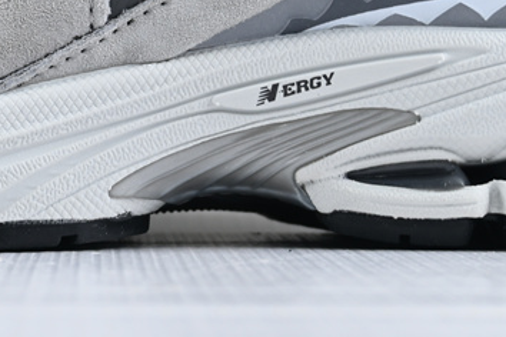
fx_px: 2431
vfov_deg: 7.9
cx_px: 74
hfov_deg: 11.8
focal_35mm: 173
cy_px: -84
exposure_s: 1/30
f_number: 5
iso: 100
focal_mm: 34
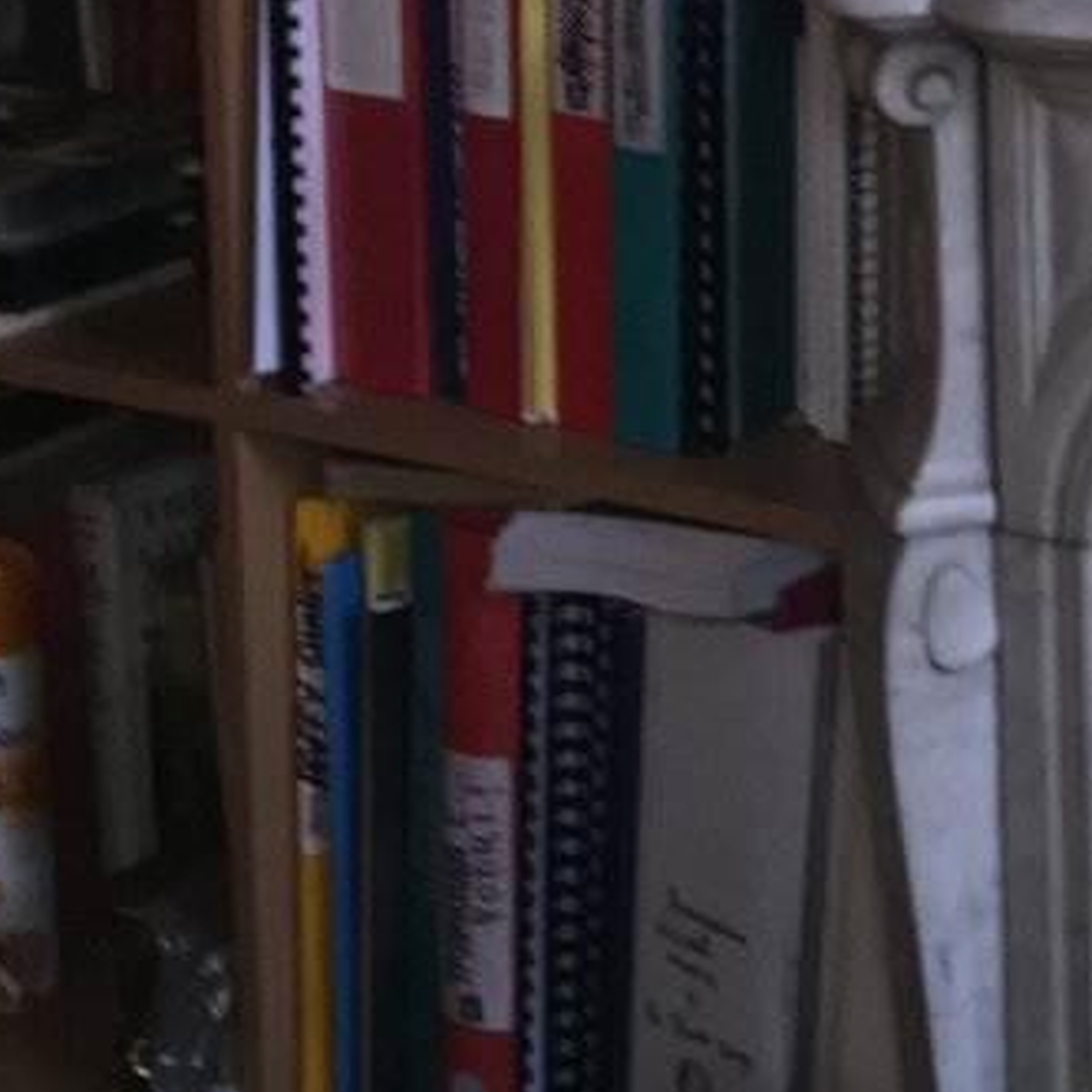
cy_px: -676
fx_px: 4426
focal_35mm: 124
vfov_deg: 13.1
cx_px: 2012
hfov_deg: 12.7
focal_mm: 4.15
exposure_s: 1/33
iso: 40
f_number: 2.2
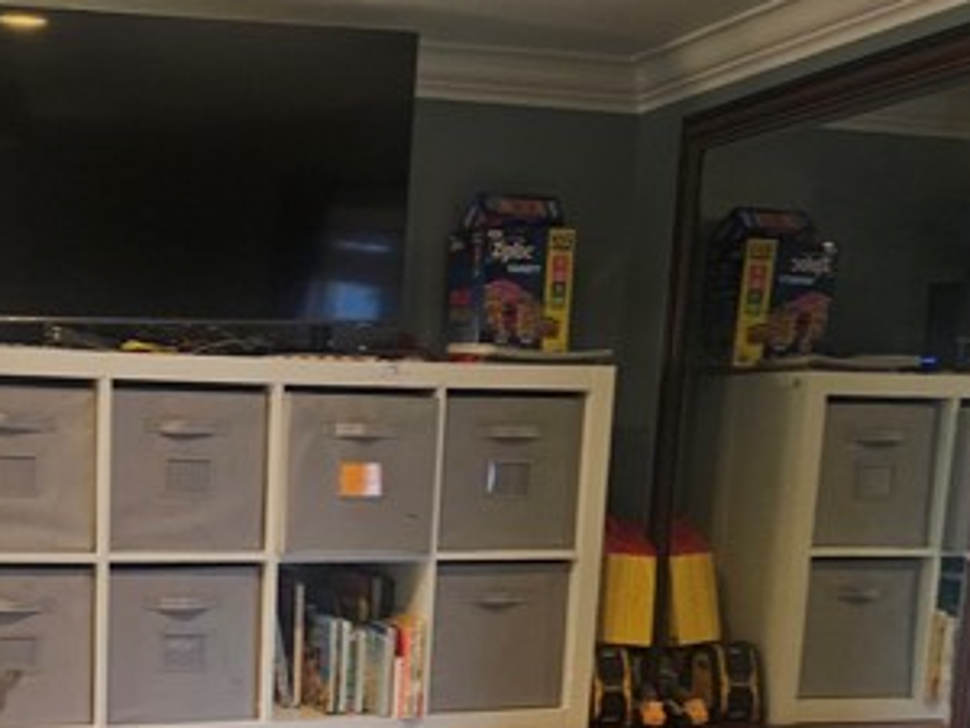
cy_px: 667
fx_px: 1373
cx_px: 191
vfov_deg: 28.4
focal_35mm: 49
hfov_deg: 37.5
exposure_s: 1/24
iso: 800
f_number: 1.8
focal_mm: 5.4
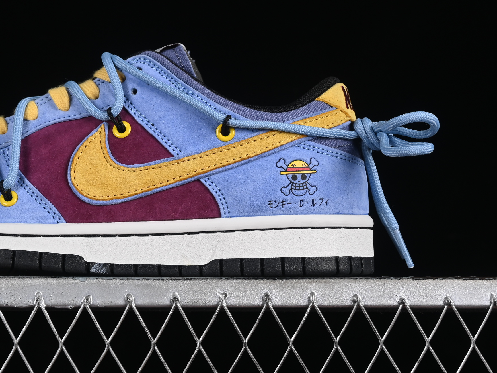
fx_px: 1651
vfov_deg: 12.9
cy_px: 116
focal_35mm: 115
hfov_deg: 17.0
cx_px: 103
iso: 160
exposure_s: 1/80
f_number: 8
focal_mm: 50
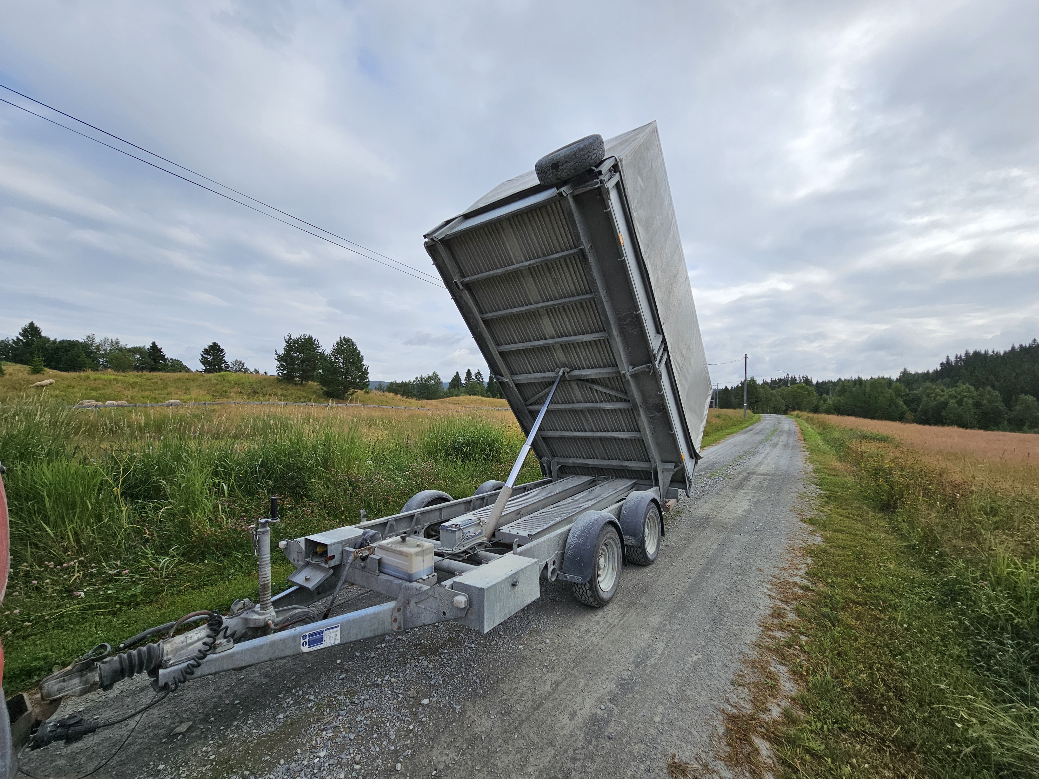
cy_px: 390
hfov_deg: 106.2
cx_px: 520
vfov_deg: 89.9
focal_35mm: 13
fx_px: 390
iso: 50
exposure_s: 1/2600
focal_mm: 2.2
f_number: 2.2
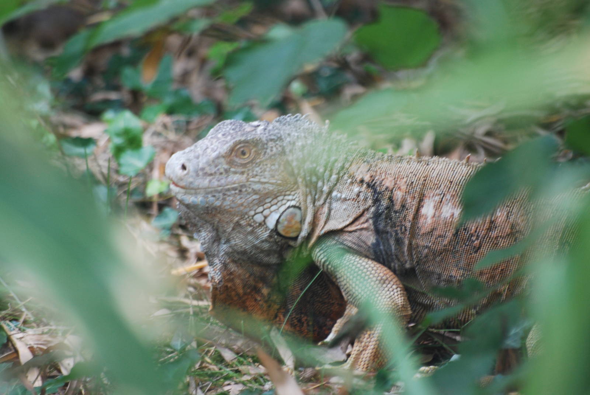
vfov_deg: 3.1
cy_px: 198
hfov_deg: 4.6
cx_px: 295
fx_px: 7384
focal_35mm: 450
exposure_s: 1/40
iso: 400
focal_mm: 300
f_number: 5.6
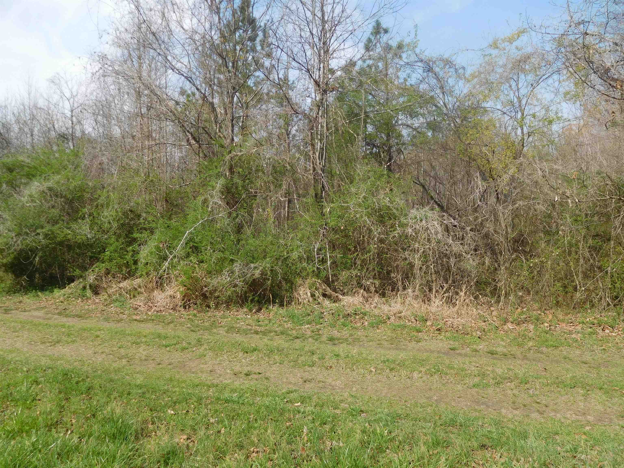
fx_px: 451
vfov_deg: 54.9
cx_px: 312
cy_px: 234
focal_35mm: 25
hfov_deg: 69.4
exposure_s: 1/1000
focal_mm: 4.5
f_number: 3.4
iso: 125
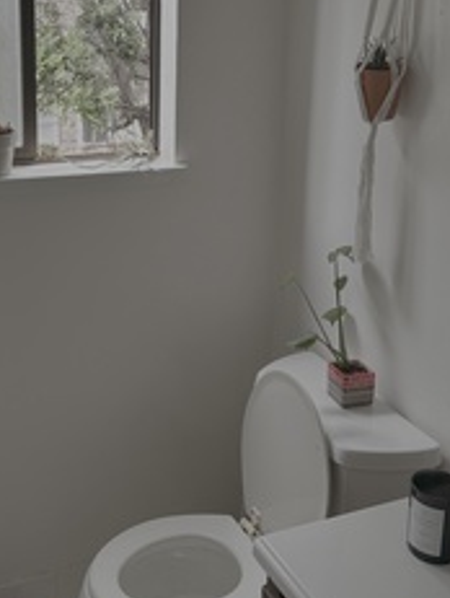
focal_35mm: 47
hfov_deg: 30.9
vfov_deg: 39.8
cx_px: 176
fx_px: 812
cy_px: 188
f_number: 1.78
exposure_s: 1/241
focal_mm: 6.86
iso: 64
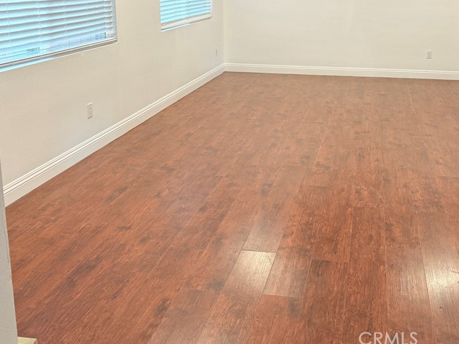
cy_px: 70
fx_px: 517
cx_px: 316
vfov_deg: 35.7
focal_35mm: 39
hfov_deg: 46.9
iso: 125
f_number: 1.78
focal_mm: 6.76
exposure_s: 1/60
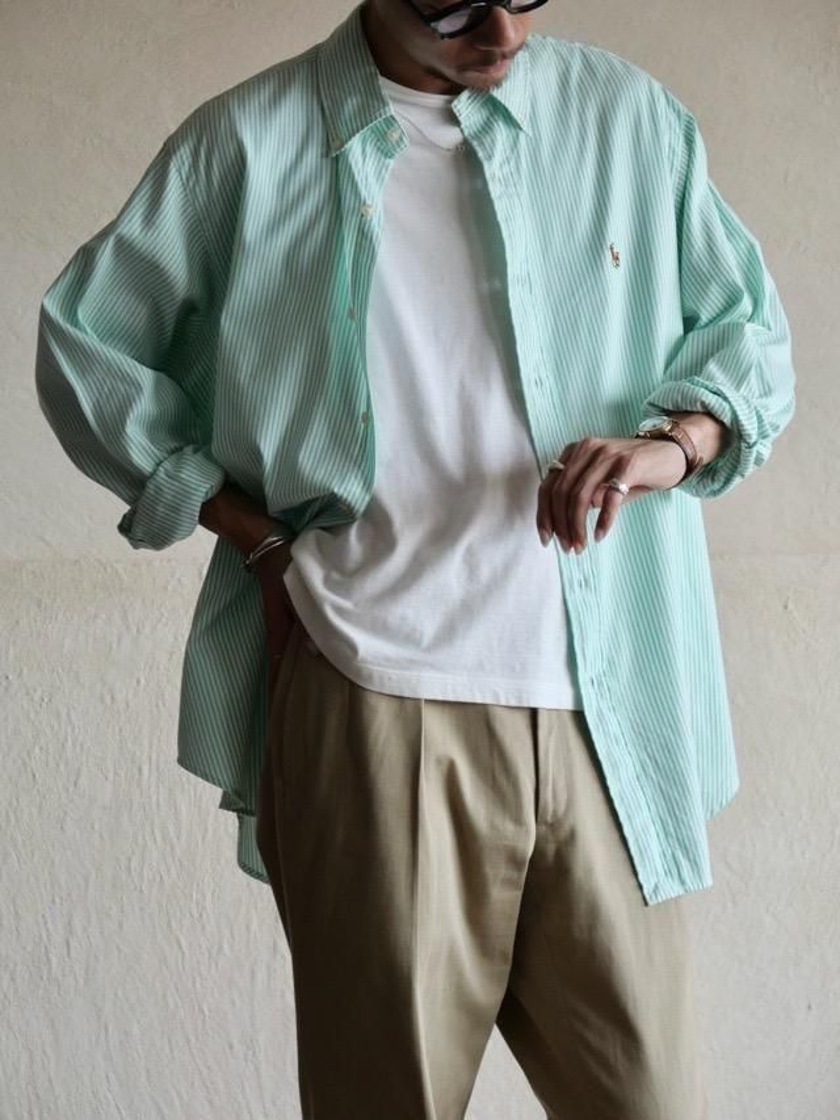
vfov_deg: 18.2
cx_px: 420
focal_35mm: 108
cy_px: 560
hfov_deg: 13.7
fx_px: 3493
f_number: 4
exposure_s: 1/125
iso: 1000
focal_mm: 54
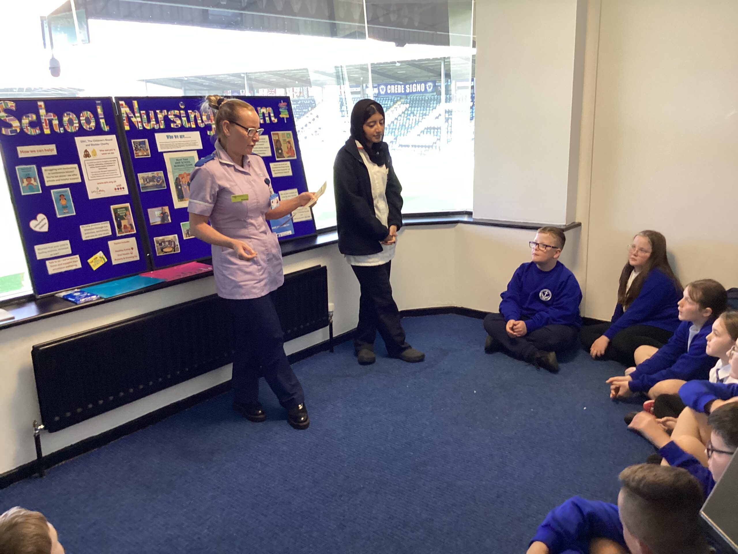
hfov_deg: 58.4
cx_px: 369
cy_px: 277
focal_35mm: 31
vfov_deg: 45.4
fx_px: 661
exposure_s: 1/50
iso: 125
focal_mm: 3.3
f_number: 2.4
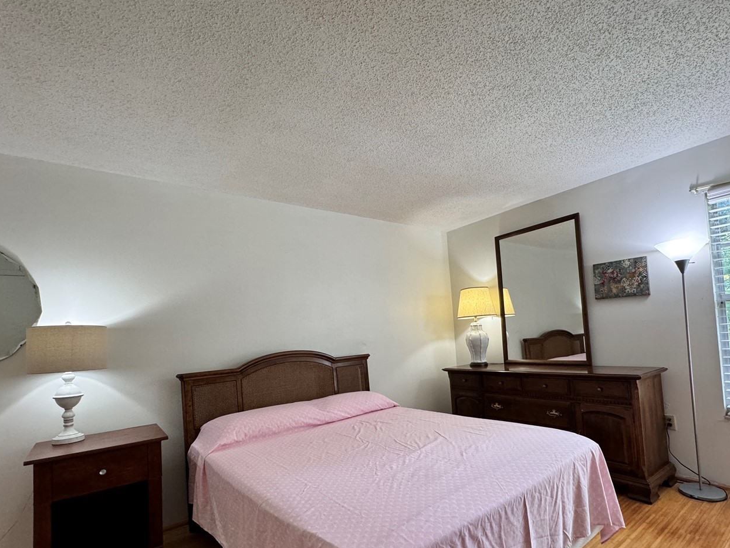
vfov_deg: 71.1
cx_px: 388
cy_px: 320
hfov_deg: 87.6
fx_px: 380
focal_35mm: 18
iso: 250
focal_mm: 2.22
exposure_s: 1/120
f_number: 2.2
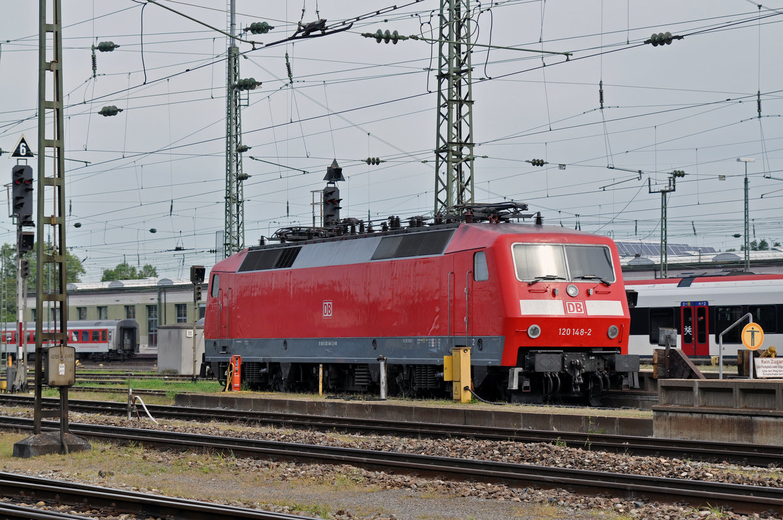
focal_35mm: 105
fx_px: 2281
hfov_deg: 19.5
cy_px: 260
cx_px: 392
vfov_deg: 13.0
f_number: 4.5
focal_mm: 70
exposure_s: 1/1000
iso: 200
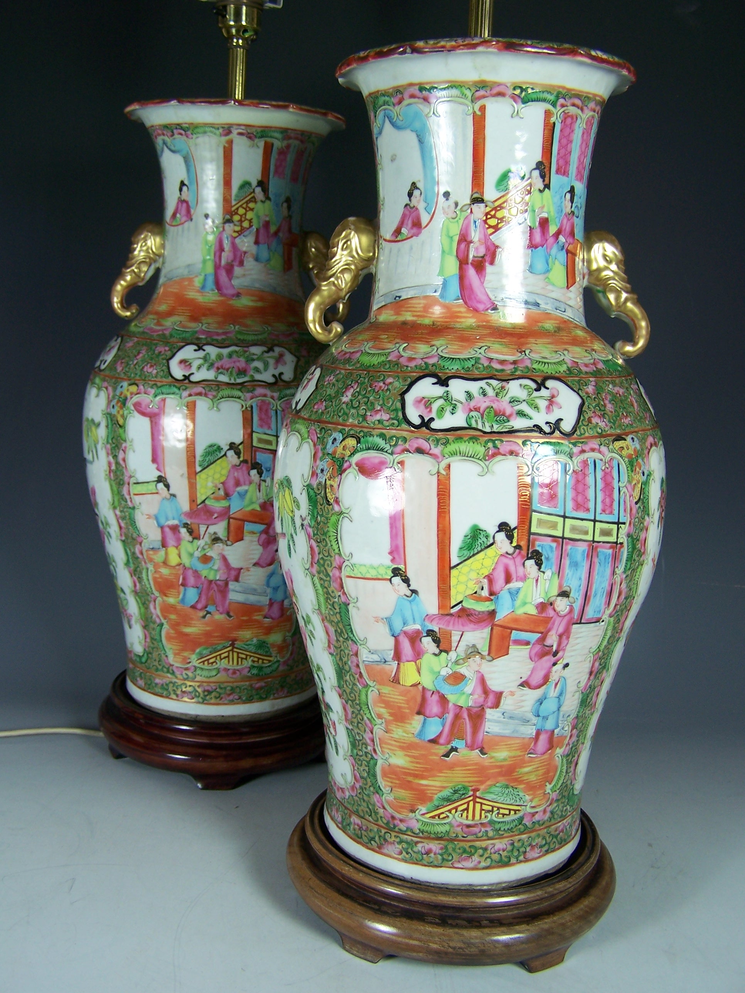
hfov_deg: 37.7
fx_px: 1090
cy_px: 496
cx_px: 372
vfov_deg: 49.0
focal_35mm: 38
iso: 80
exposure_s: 1/60
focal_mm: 6.3
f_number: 2.8
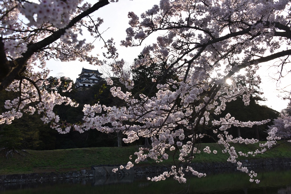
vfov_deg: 36.9
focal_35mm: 36
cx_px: 146
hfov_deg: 53.1
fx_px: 291
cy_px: 97
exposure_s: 1/200
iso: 100
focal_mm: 36
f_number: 7.1
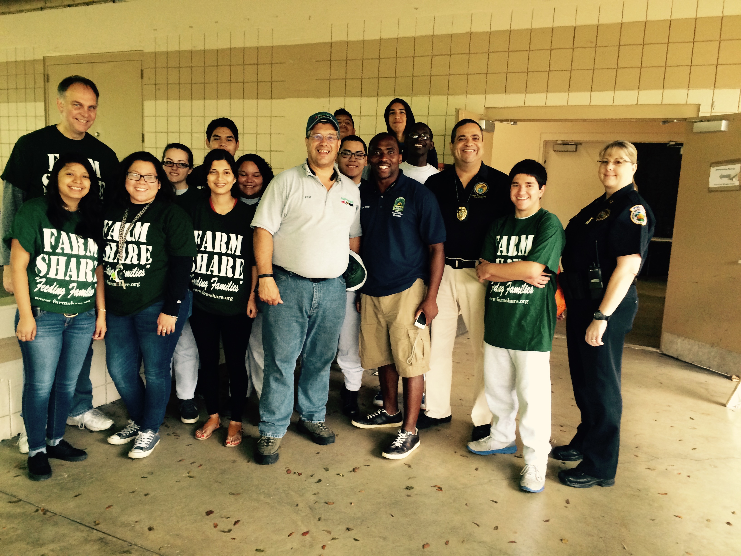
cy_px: 278
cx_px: 370
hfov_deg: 61.7
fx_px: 621
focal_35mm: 29
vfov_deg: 48.2
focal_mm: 4.15
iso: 125
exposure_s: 1/30
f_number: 2.2
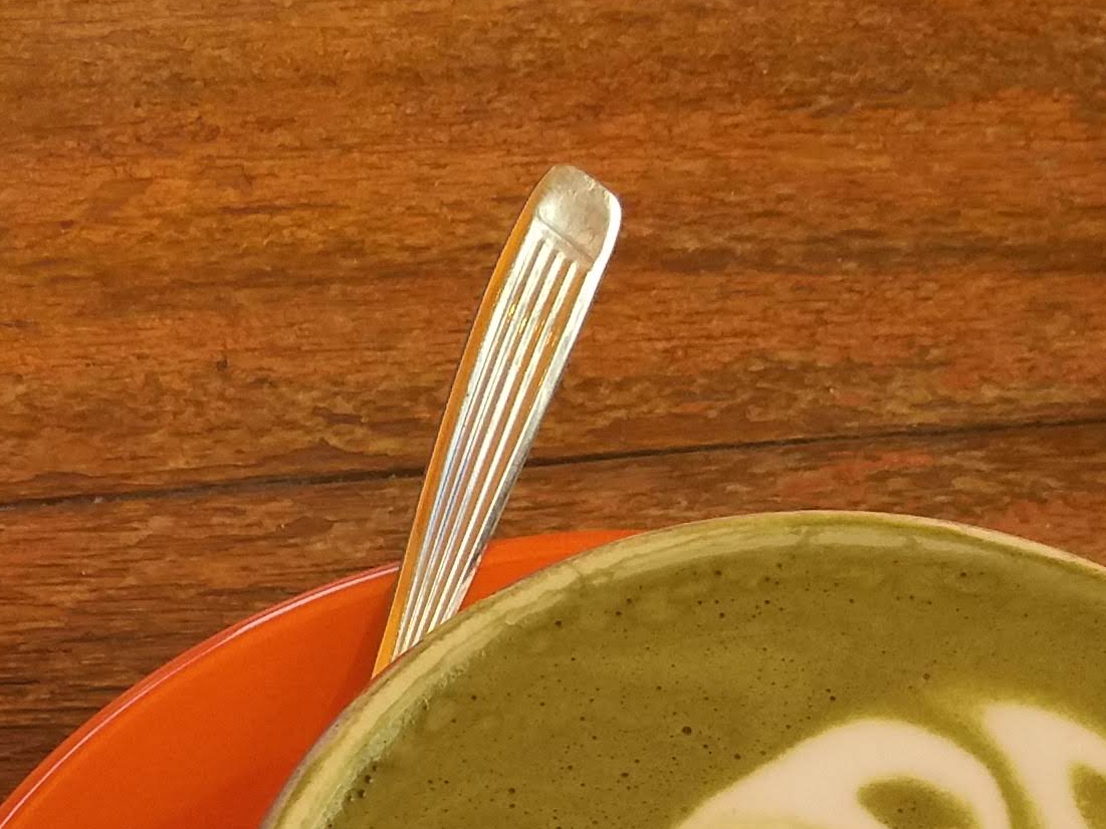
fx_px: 3355
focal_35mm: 105
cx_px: -281
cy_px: 1189
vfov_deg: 13.4
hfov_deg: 17.7
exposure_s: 1/154
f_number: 1.9
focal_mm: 3.7
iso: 64
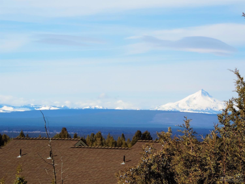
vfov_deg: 9.6
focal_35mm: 155
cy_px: 92
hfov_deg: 12.7
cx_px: 122
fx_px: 1097
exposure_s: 1/500
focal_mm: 27.6
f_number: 4.4
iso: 80
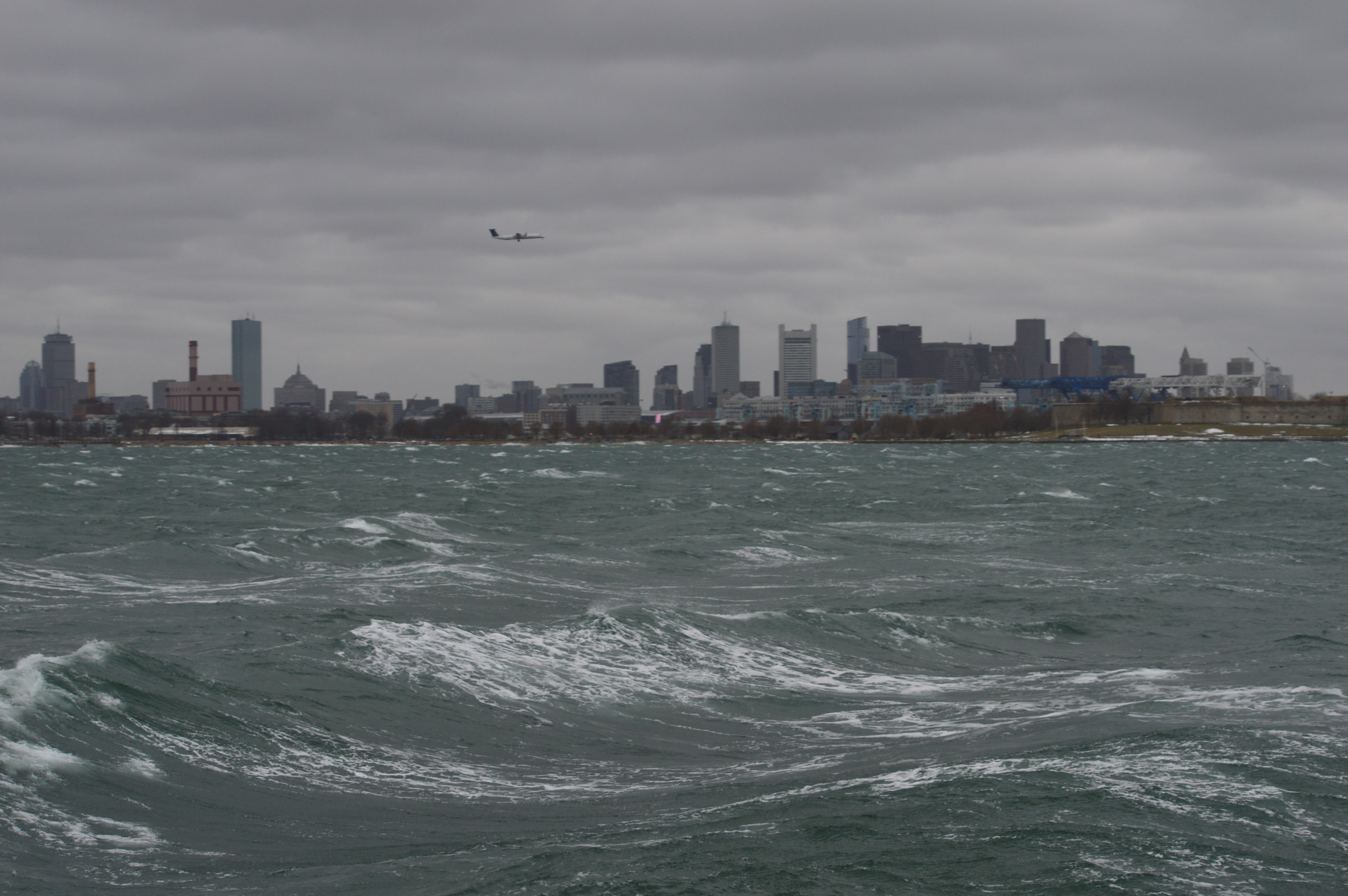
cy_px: 448
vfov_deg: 16.5
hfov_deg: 24.6
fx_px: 3086
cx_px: 674
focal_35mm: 82
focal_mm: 55
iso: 400
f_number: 10
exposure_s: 1/200
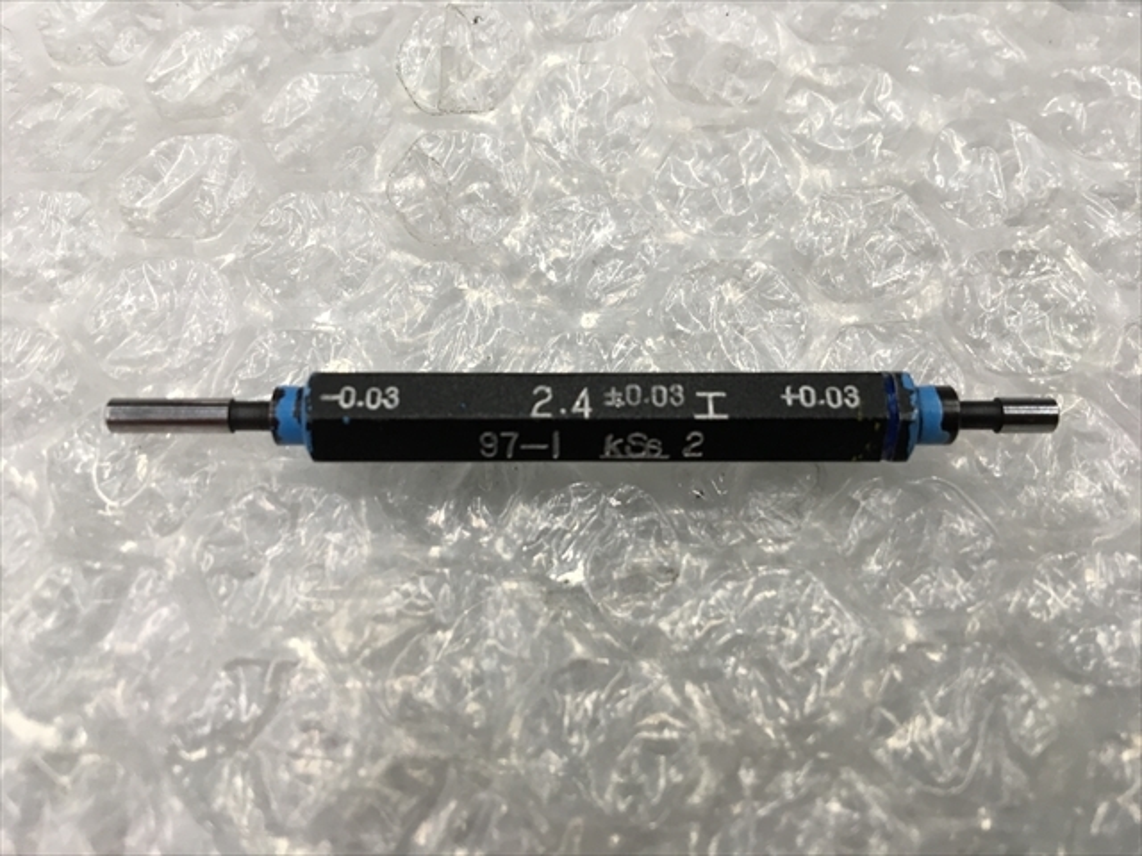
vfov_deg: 48.2
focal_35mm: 29
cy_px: 428
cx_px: 571
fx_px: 957
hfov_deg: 61.7
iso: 40
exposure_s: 1/30
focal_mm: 4.15
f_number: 2.2
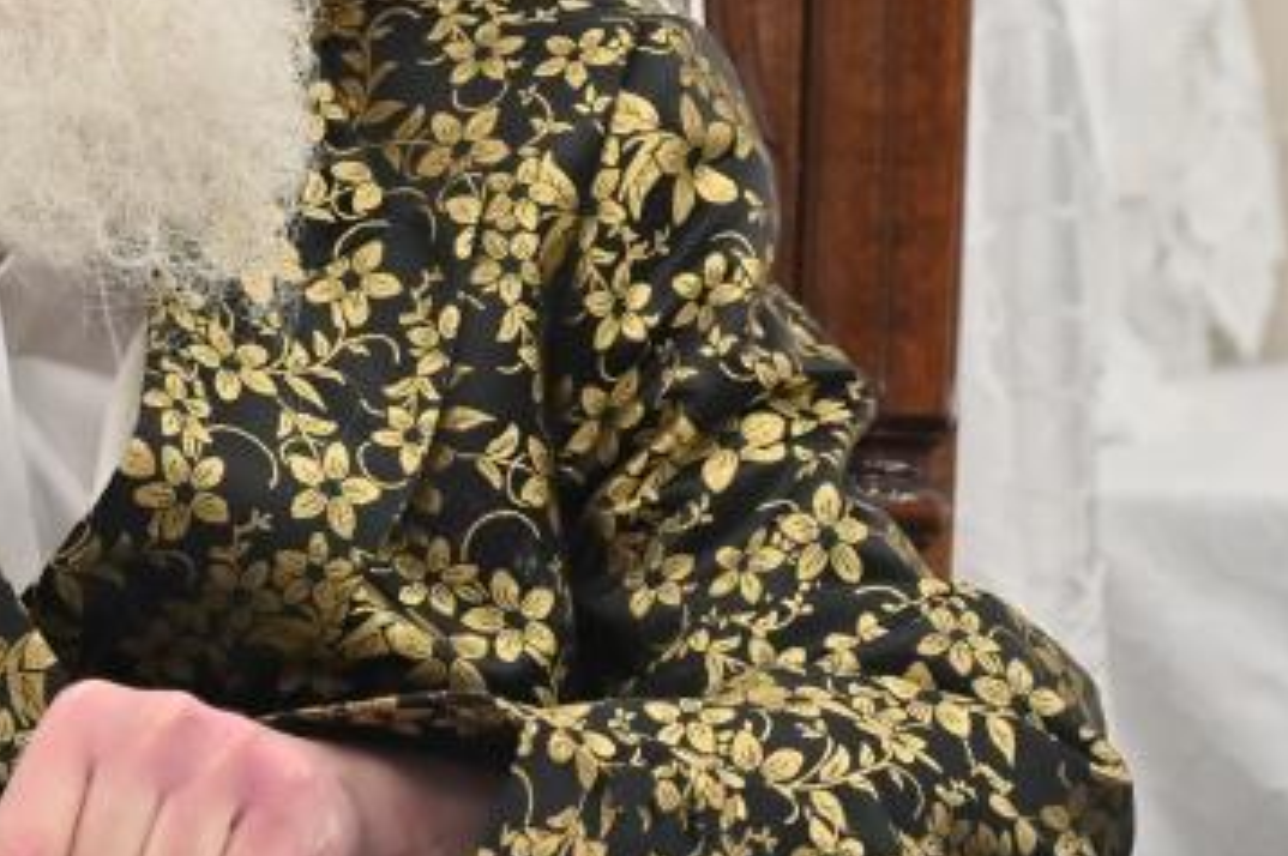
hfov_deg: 4.2
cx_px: -119
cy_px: -126
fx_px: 17586
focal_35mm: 492
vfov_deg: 2.8
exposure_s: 1/250
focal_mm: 115
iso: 640
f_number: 4
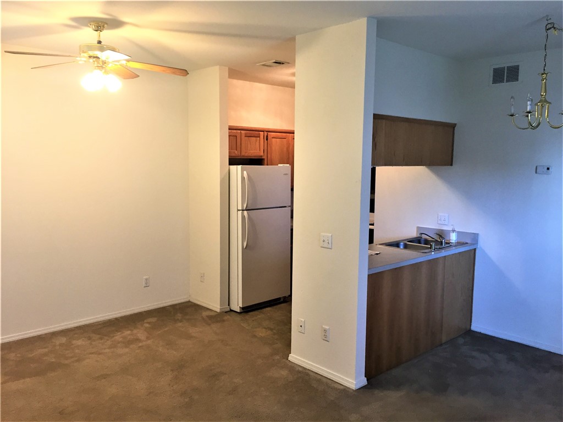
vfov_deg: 48.2
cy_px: 211
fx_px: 472
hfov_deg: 61.7
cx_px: 282
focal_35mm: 29
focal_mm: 4.15
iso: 100
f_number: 2.2
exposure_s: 1/30
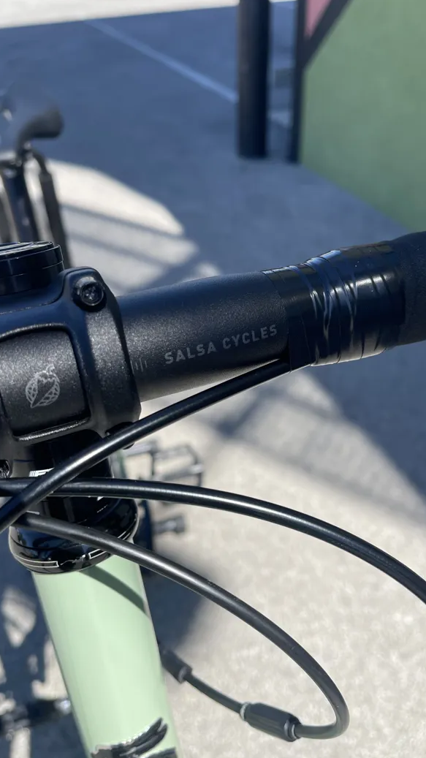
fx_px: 563
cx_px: 228
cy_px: 374
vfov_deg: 67.9
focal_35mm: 28
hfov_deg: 41.5
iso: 32
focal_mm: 5.1
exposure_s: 1/1946
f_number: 1.6
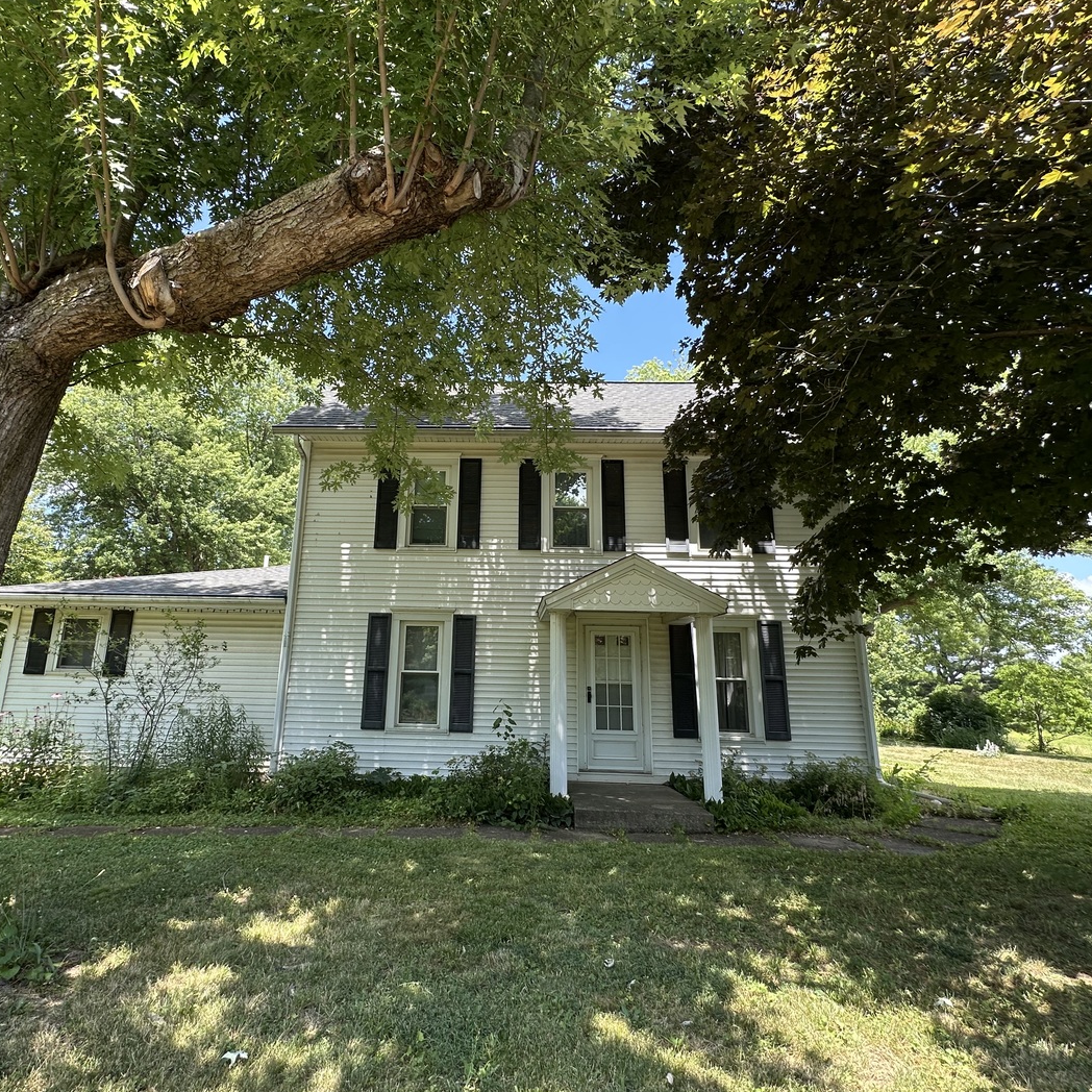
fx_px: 607
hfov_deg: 83.7
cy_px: 551
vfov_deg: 84.0
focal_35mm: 17
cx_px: 491
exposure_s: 1/268
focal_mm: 2.22
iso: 40
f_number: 2.2
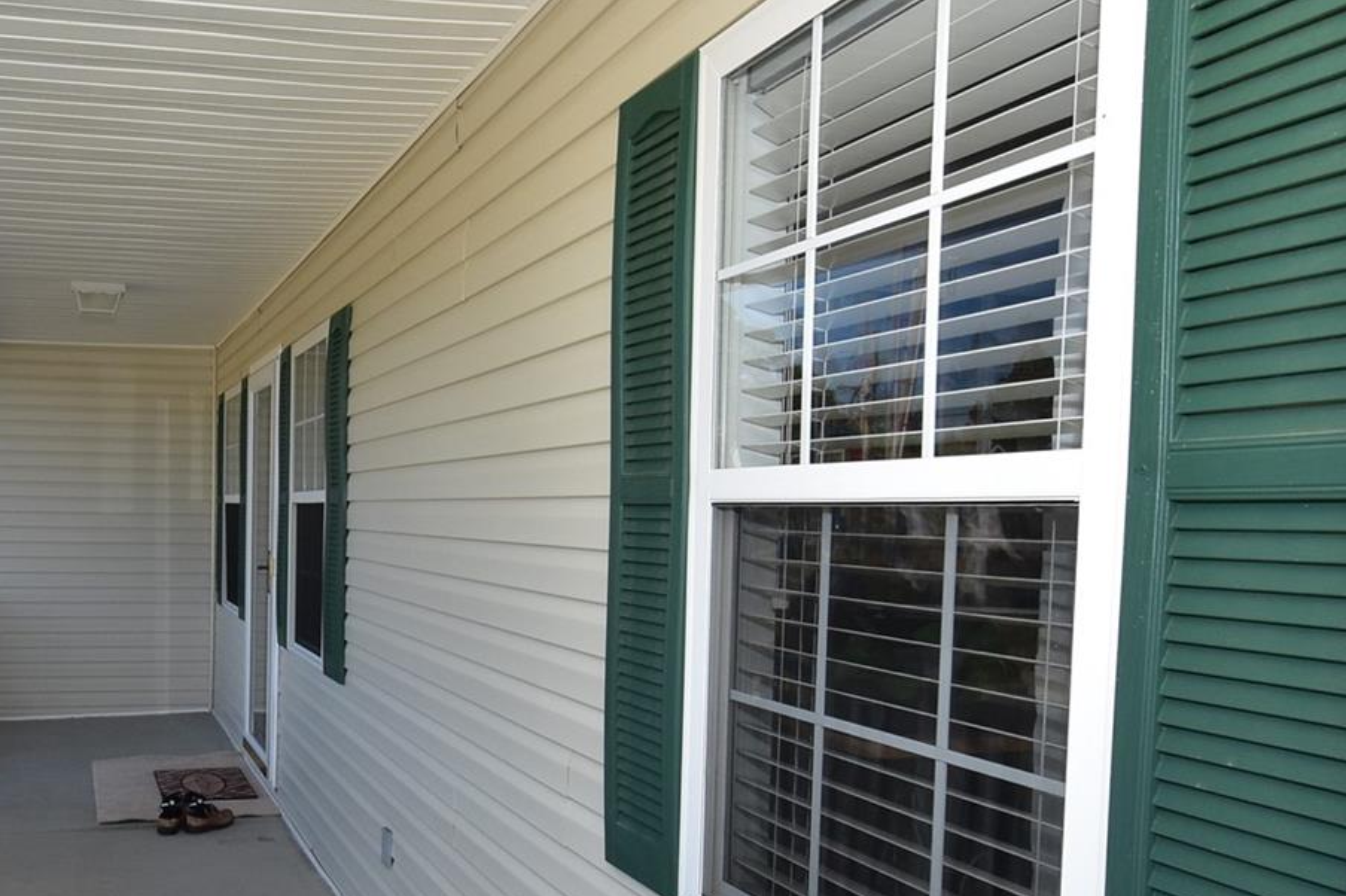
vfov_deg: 38.6
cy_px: 560
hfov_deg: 53.8
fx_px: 1271
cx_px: 369
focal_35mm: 34
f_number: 9
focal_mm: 10
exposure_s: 1/160
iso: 400
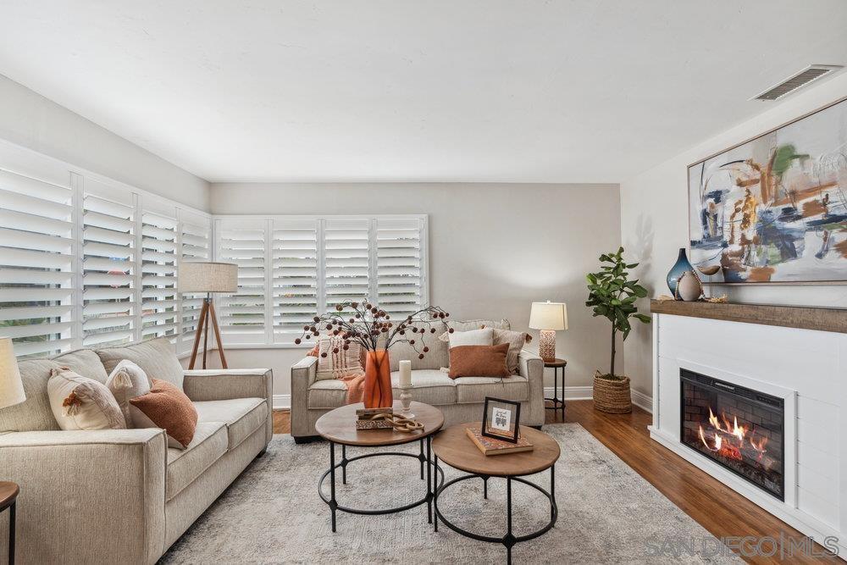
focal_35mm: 16
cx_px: 424
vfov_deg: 73.8
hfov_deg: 96.7
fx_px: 376
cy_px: 282
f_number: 5.6
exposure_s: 1/13
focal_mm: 16
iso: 100
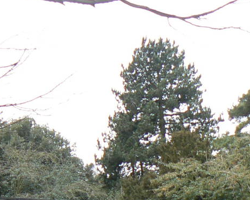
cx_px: 37
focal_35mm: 121
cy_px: 259
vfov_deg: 12.4
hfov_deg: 15.7
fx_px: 895
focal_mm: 6
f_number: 4
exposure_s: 1/100
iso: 80
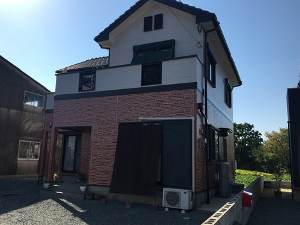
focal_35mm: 31
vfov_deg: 45.4
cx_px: 151
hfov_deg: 58.4
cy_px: 112
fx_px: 269
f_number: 2.2
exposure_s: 1/1923
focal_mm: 4.15
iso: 25
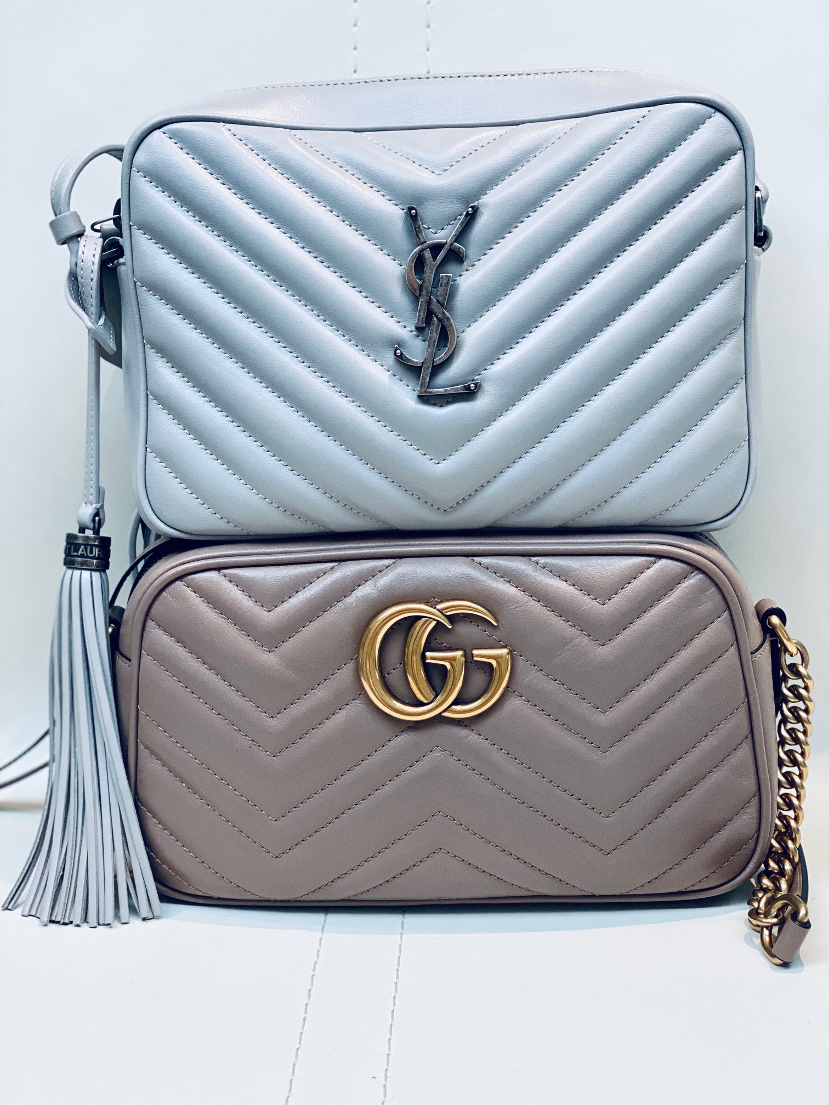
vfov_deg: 36.8
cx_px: 414
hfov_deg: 28.0
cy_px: 552
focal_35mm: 52
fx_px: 1660
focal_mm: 6
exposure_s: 1/100
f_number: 2
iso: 125
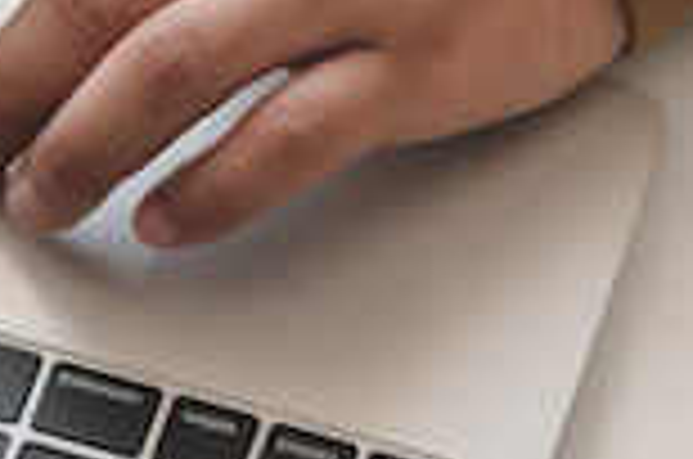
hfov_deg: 6.2
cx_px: 198
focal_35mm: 332
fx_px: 6378
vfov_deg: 4.1
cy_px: 58
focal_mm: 85
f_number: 3.5
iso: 200
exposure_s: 1/15
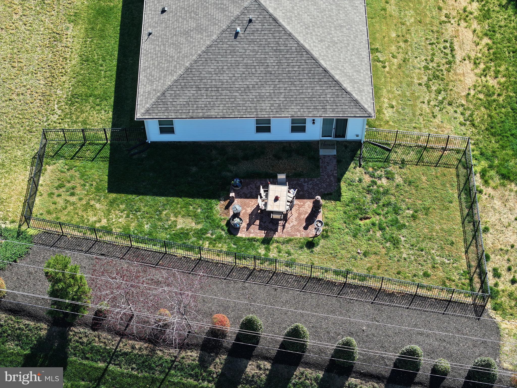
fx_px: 1045
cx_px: 258
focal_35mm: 70
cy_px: 194
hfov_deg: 27.8
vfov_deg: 21.0
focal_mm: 19.35
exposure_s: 1/500
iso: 120
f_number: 2.8
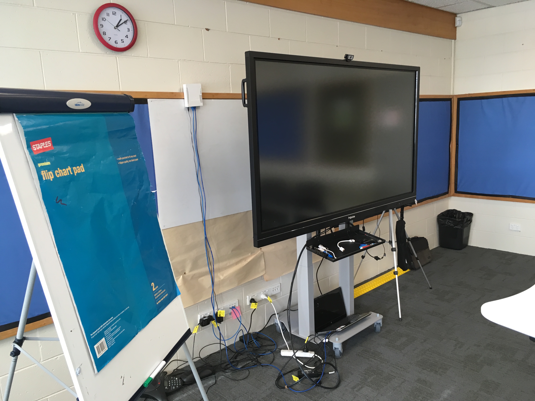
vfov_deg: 48.2
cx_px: 268
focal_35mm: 29
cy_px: 200
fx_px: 448
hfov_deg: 61.7
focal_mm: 4.15
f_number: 2.2
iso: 80
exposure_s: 1/33
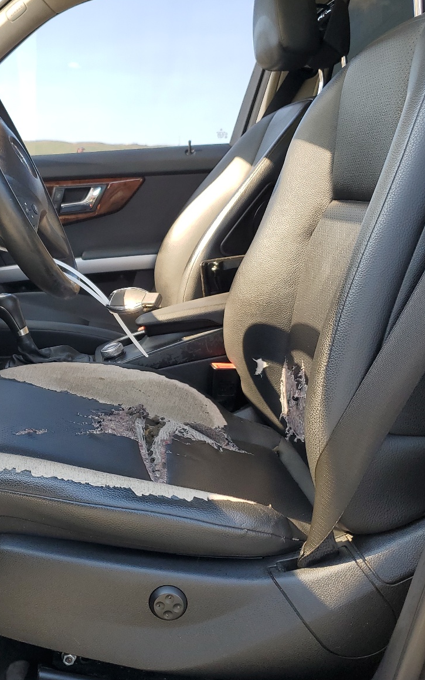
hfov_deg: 32.4
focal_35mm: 38
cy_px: 339
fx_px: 704
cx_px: 70
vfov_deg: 51.5
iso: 50
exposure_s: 1/263
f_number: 1.5
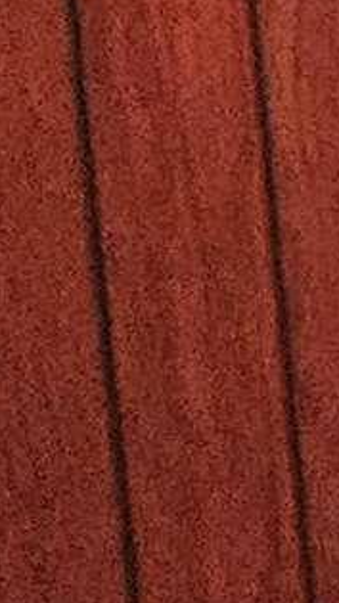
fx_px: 2207
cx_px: 1879
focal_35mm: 138
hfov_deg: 5.5
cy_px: -140
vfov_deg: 15.0
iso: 640
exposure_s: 1/30
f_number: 2.2
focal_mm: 2.2
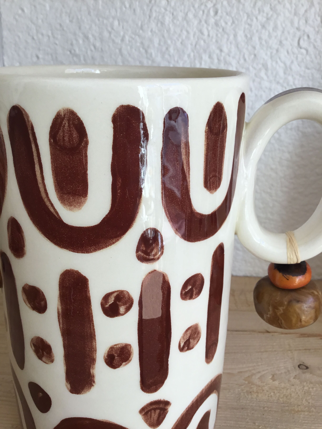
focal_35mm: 31
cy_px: 214
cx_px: 161
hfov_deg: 45.4
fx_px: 384
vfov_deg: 58.4
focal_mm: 3.3
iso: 32
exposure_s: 1/100
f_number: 2.4
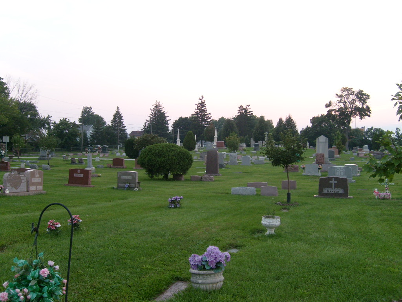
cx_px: 201
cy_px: 151
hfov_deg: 52.6
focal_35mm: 35
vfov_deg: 40.7
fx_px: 406
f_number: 2.8
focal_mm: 5.8
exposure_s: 1/125
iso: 80
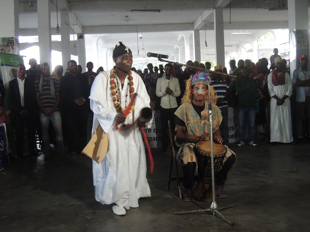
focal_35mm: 45
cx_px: 155
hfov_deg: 42.1
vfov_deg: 32.2
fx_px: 403
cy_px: 116
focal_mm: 8.1
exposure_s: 1/13
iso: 640
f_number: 3.5
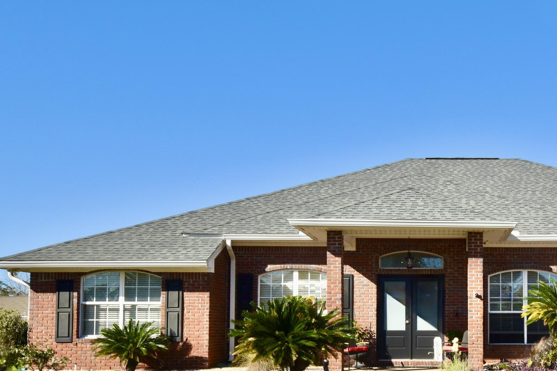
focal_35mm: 48
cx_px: 456
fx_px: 742
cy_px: 282
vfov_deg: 27.7
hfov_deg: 39.3
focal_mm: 17
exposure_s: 1/200
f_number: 10
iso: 100
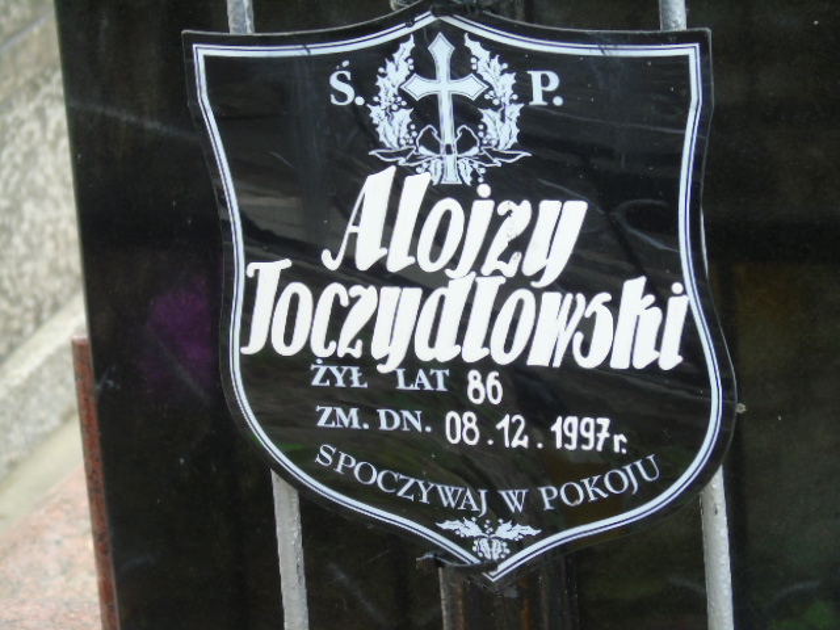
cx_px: 420
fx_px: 5144
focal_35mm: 212
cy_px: 315
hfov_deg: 9.3
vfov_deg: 7.0
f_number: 4.7
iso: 200
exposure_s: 1/125
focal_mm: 38
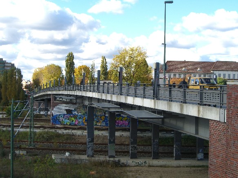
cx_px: 119
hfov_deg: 33.8
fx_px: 392
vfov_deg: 25.7
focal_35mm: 57
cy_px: 89
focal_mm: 11.8
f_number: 5
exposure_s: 1/200
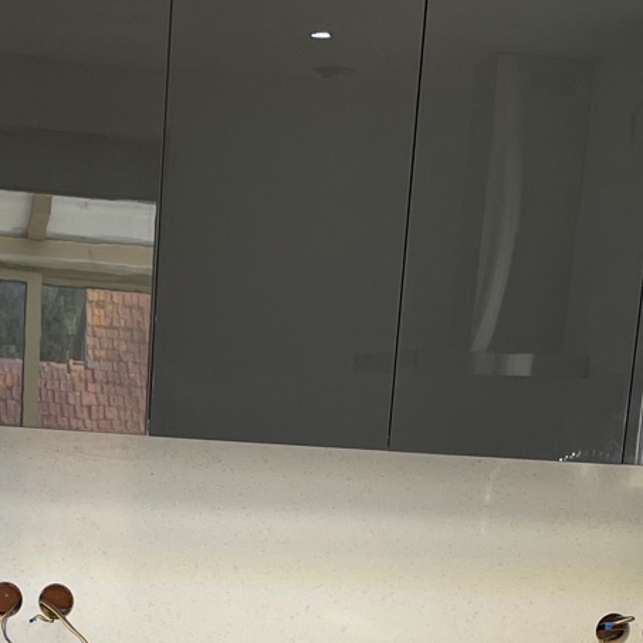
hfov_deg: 16.7
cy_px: 968
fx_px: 2186
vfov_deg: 15.4
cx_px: 167
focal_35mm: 104
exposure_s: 1/208
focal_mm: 4.2
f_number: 1.6
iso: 32
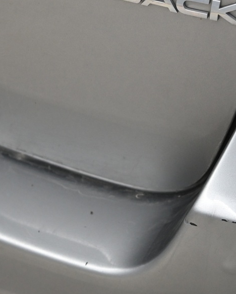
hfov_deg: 12.3
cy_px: 237
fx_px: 1091
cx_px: 62
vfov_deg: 15.3
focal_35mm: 125
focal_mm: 48
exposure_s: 1/125
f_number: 4
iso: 2000
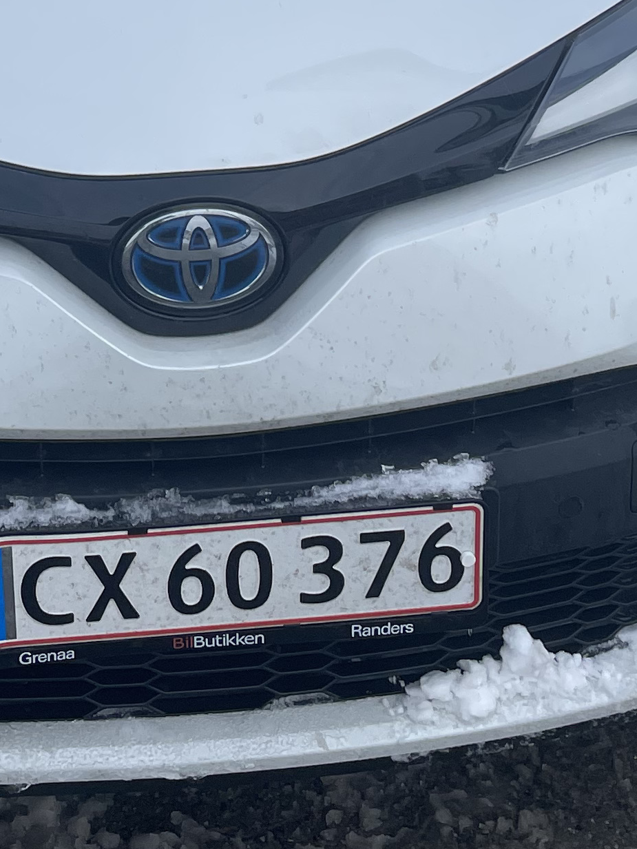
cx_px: 60
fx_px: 2085
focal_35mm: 85
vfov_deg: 20.8
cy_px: -269
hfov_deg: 17.1
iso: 32
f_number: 1.6
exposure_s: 1/643
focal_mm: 4.2
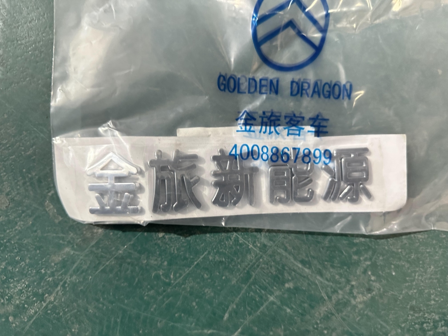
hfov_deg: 71.6
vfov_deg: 56.8
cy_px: 168
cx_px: 224
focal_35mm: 24
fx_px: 311
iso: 800
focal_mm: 6.86
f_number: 1.78
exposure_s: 1/50
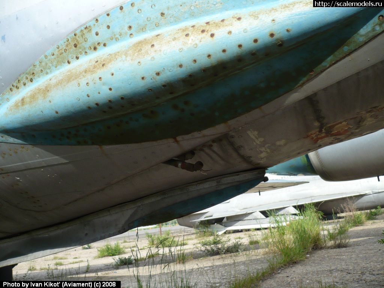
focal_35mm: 35
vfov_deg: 40.7
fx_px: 388
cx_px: 192
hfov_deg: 52.6
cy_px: 144
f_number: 2.8
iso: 100
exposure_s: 1/800
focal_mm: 5.8
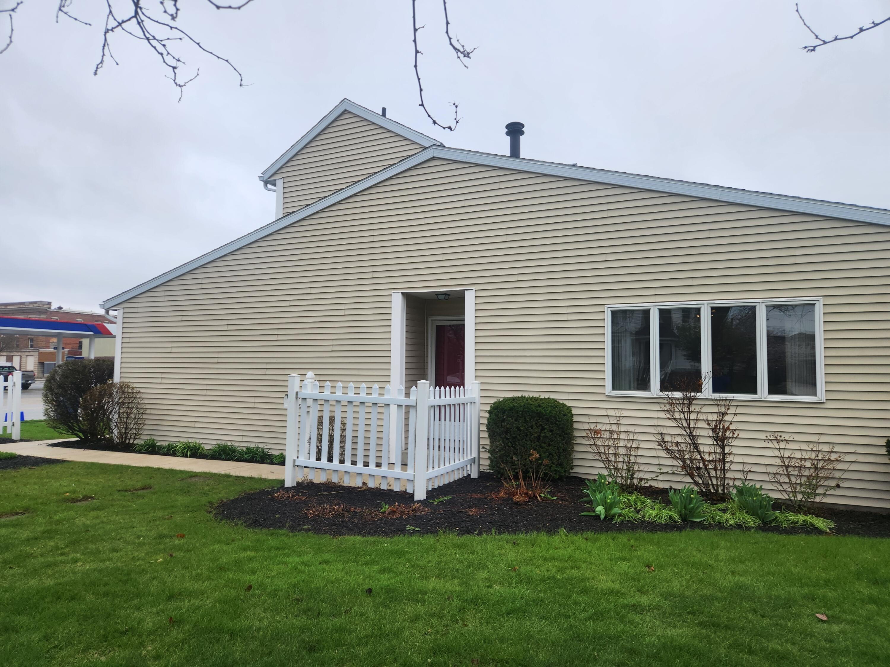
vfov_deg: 58.9
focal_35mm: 23
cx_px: 445
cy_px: 334
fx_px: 591
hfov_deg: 73.9
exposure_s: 1/180
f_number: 1.8
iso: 20
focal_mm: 5.4
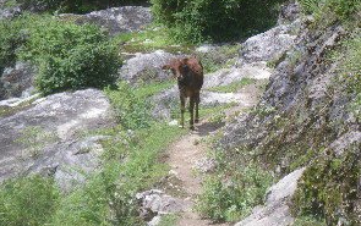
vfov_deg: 6.8
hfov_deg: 10.8
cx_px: 187
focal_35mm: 193
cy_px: 84
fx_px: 1901
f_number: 5.5
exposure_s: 1/250
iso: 64
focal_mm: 25
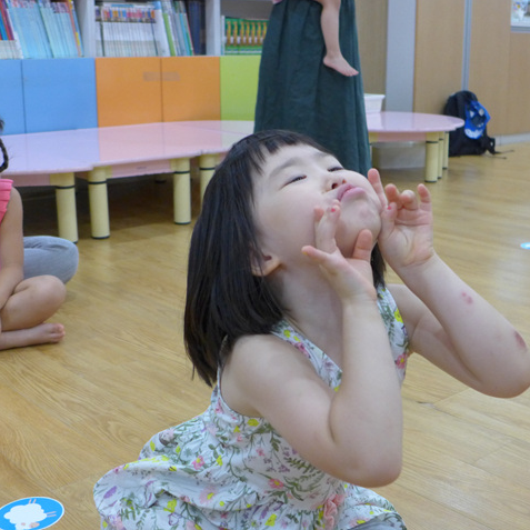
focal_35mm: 51
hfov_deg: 33.3
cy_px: 264
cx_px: 327
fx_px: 883
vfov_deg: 33.4
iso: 640
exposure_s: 1/320
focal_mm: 8.4
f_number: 1.8
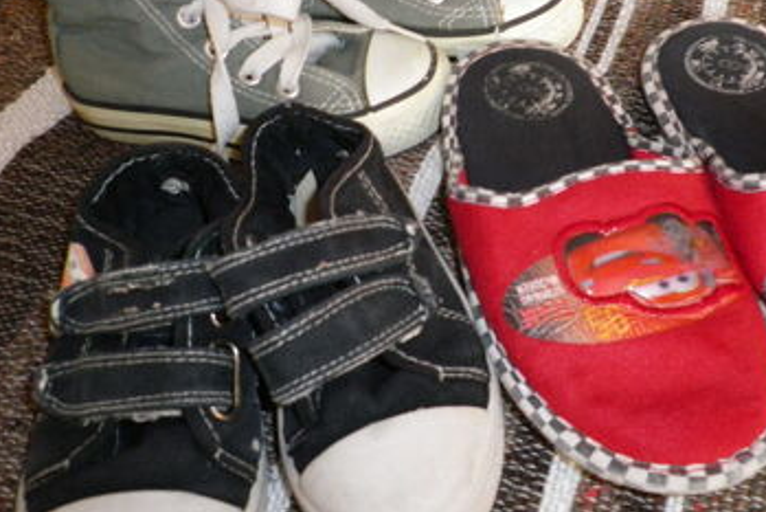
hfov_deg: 48.1
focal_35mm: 40
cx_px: 470
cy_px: 224
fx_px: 851
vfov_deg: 33.4
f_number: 2.6
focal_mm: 4.9
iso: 200
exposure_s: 1/60
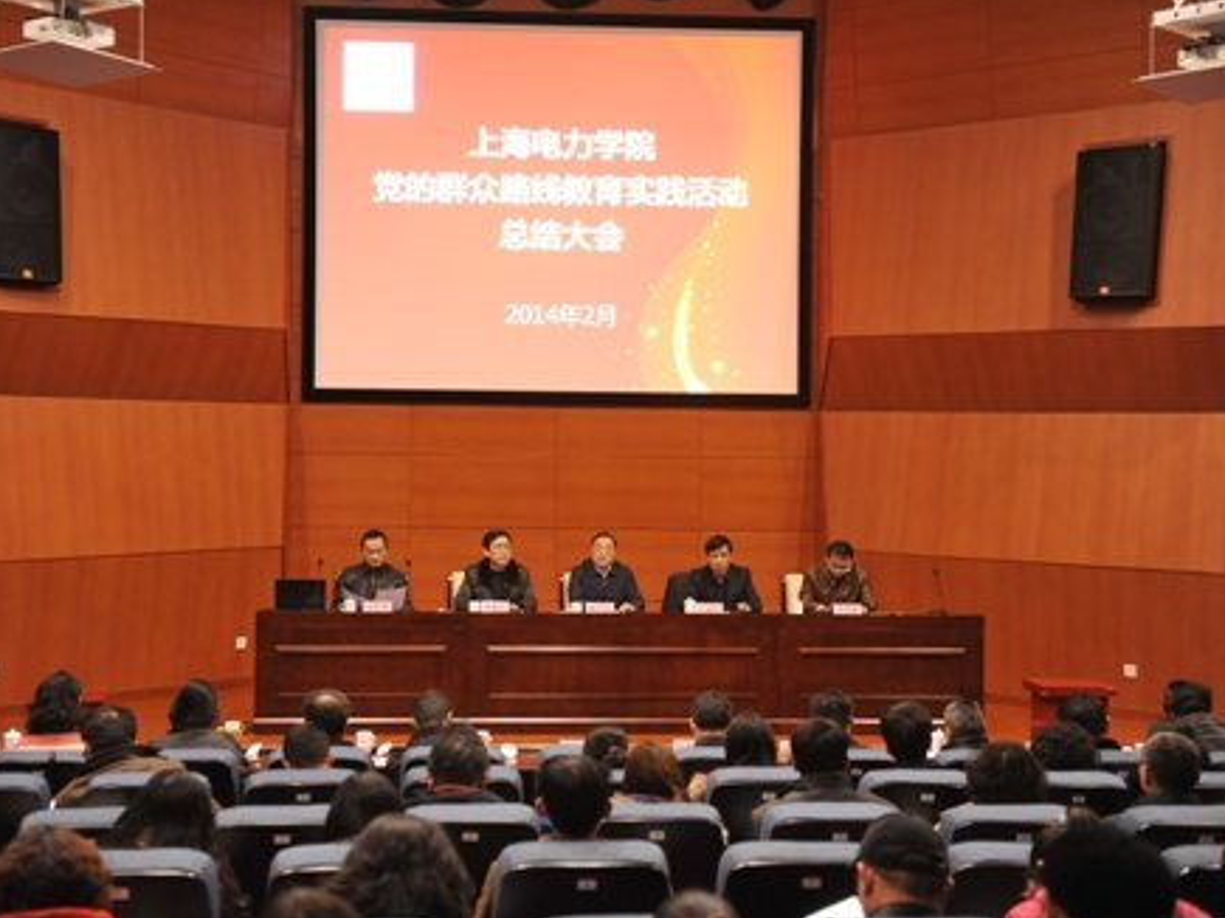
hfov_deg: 36.2
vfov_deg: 27.5
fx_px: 1875
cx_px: 555
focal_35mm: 53
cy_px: 455
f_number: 2.8
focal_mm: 48
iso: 2200
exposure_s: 1/50
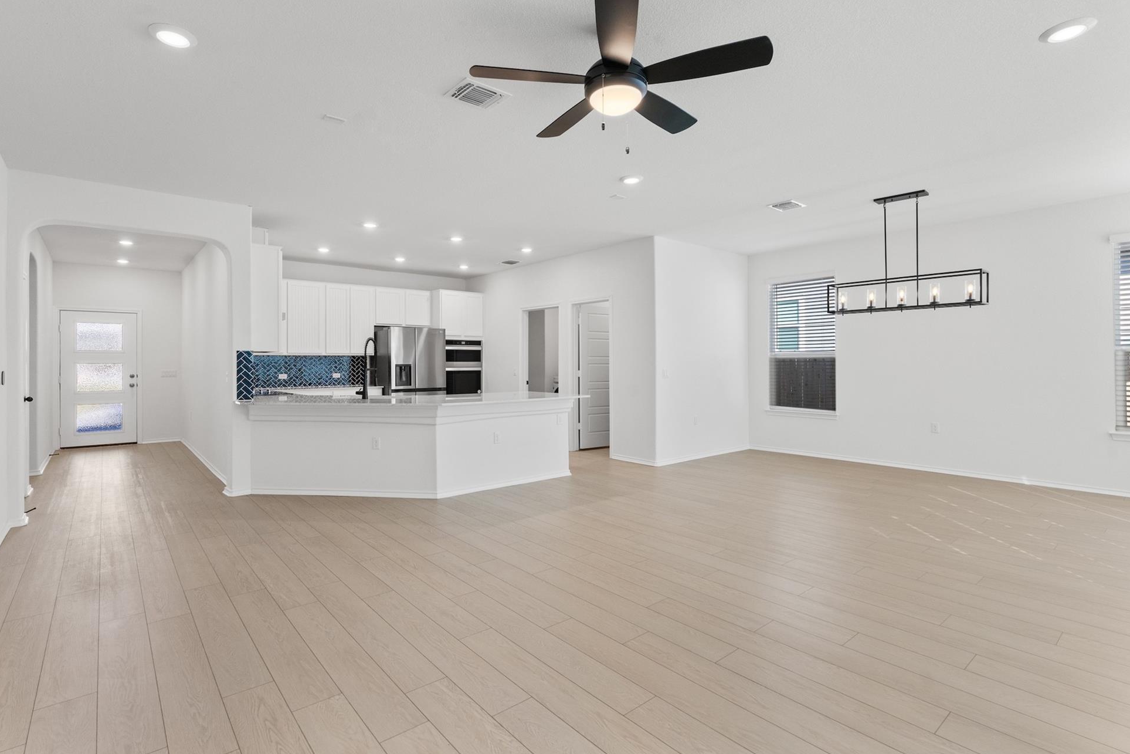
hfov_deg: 93.2
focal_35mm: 17
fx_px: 534
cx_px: 541
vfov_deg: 70.4
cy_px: 372
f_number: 8
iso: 500
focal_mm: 16
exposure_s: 1/5
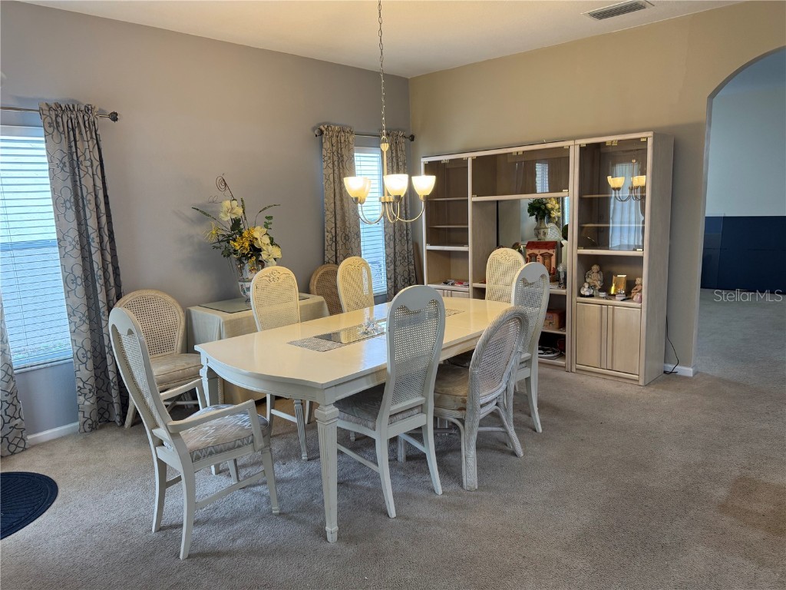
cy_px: 295
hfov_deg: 71.6
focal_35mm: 24
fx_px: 545
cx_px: 393
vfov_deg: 56.8
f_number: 1.78
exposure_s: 1/60
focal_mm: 6.76
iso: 125
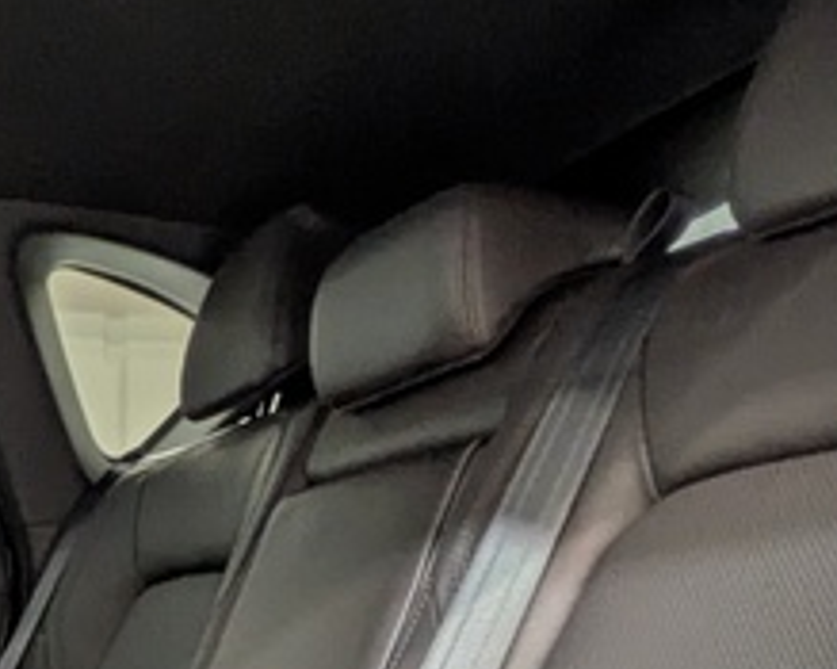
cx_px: -84
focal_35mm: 64
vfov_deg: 20.7
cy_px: 971
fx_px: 1585
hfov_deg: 27.1
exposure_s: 1/25
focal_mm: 1.83
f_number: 2.2
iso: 99
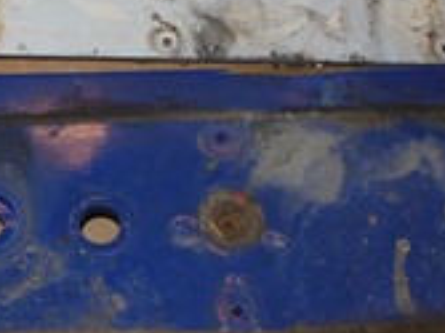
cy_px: 128
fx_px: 1002
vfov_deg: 18.8
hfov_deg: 24.5
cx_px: 69
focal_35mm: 78
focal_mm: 5.2
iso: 125
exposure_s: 1/25
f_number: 3.3
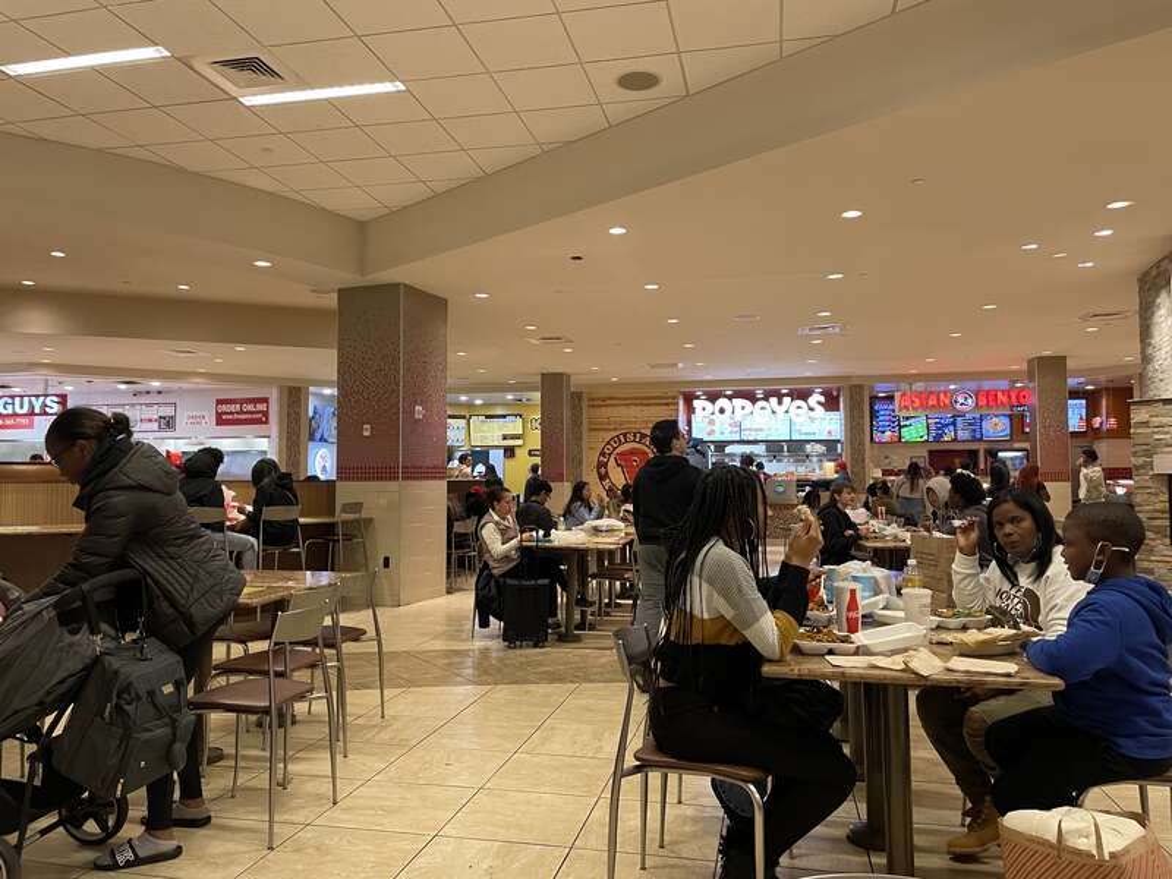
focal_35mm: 26
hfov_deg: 67.3
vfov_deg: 53.1
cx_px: 586
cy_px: 440
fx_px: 880
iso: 160
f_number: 1.6
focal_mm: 4.2
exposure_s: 1/60
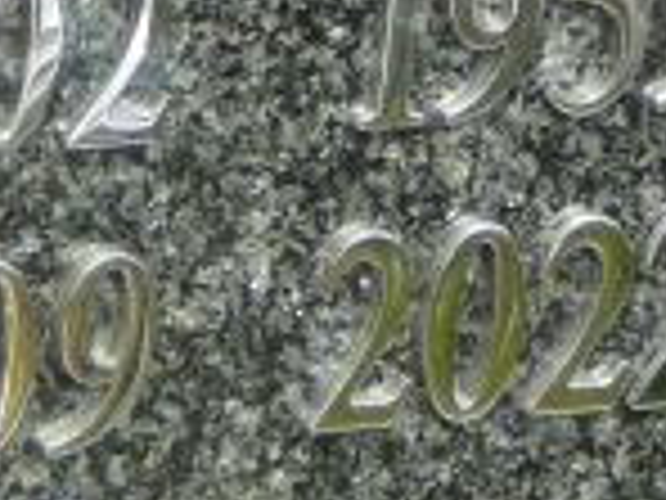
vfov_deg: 3.3
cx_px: -189
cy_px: -198
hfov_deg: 4.4
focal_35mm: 454
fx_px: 8735
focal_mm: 15.6
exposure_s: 1/160
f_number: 3.9
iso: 80
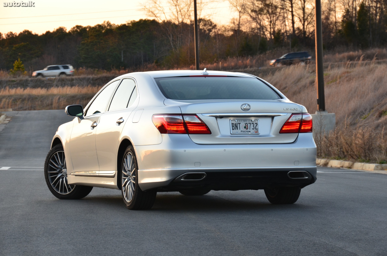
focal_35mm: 158
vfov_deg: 8.7
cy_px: 128
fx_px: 1690
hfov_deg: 13.1
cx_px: 194
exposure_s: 1/50
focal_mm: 105
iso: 400
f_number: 10
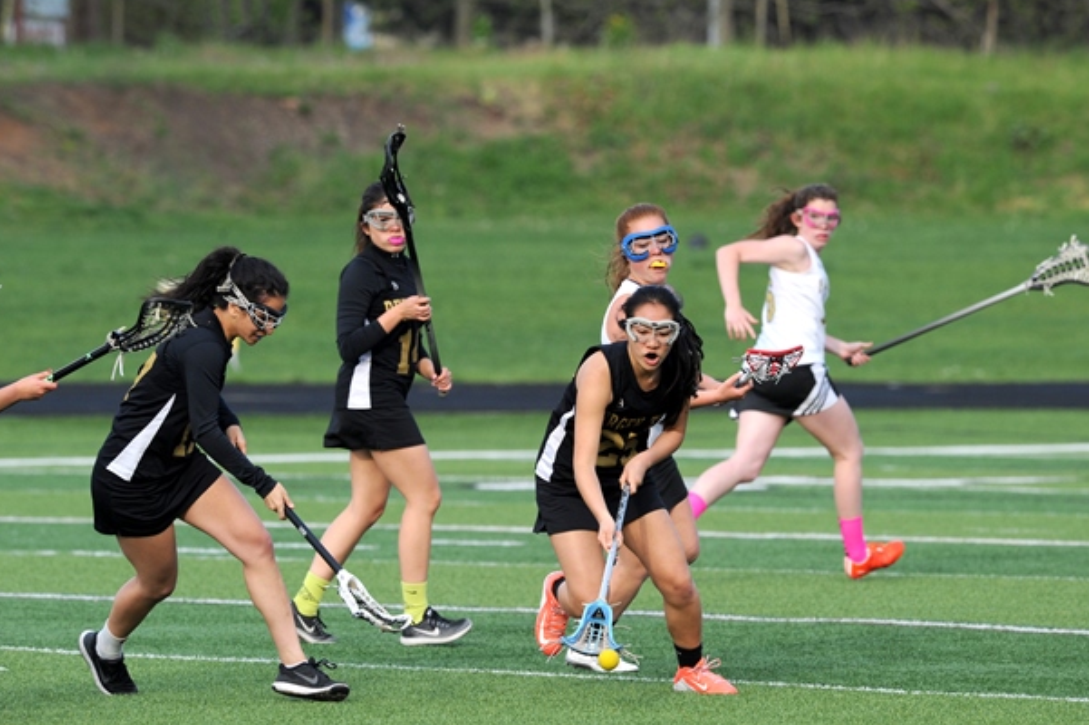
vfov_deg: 3.2
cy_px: 381
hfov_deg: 4.8
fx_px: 12879
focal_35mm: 426
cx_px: 554
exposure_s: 1/1000
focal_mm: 400
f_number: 10
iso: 1000
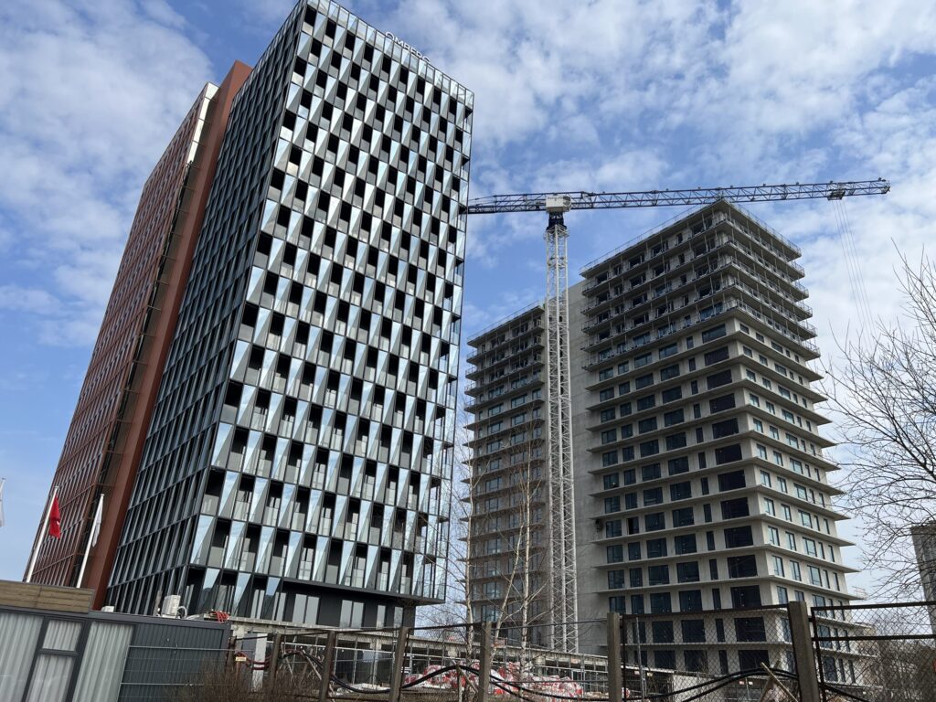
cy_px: 351
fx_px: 703
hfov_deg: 67.3
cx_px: 468
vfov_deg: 53.1
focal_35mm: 26
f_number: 1.5
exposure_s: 1/3831
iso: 50
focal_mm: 5.7
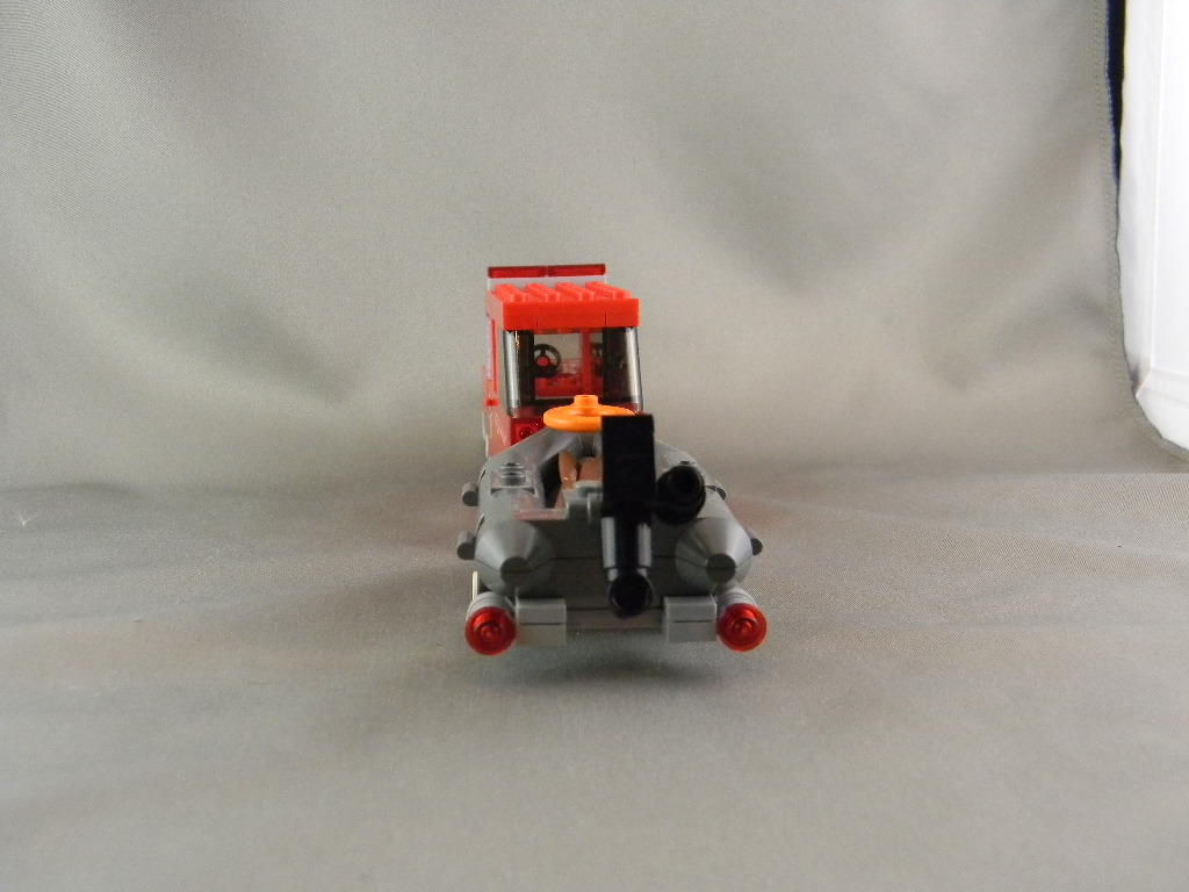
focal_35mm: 41
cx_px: 594
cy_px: 446
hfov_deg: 45.8
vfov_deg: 35.1
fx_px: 1408
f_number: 3.8
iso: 400
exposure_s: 1/28.7
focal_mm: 7.3
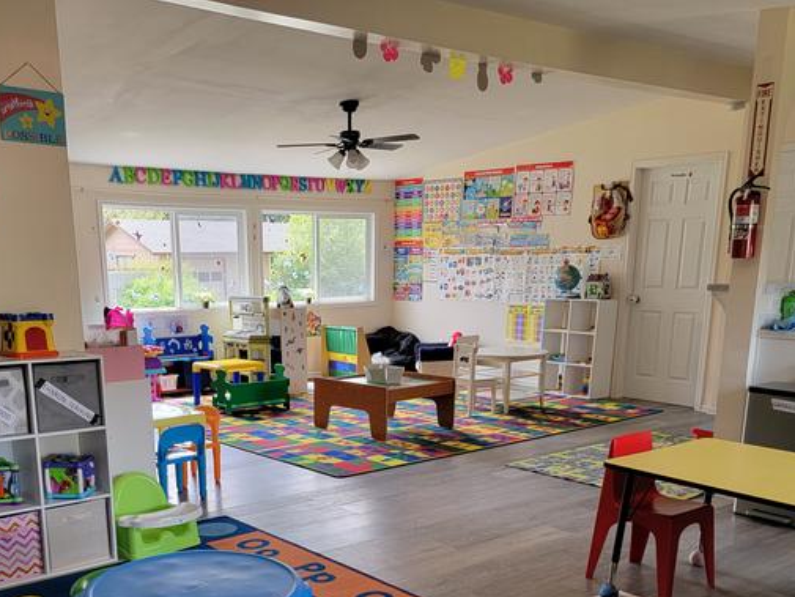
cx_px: 309
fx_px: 873
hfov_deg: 48.6
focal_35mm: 38
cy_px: 471
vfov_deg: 36.5
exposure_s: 1/120
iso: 125
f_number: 1.8
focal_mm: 6.7
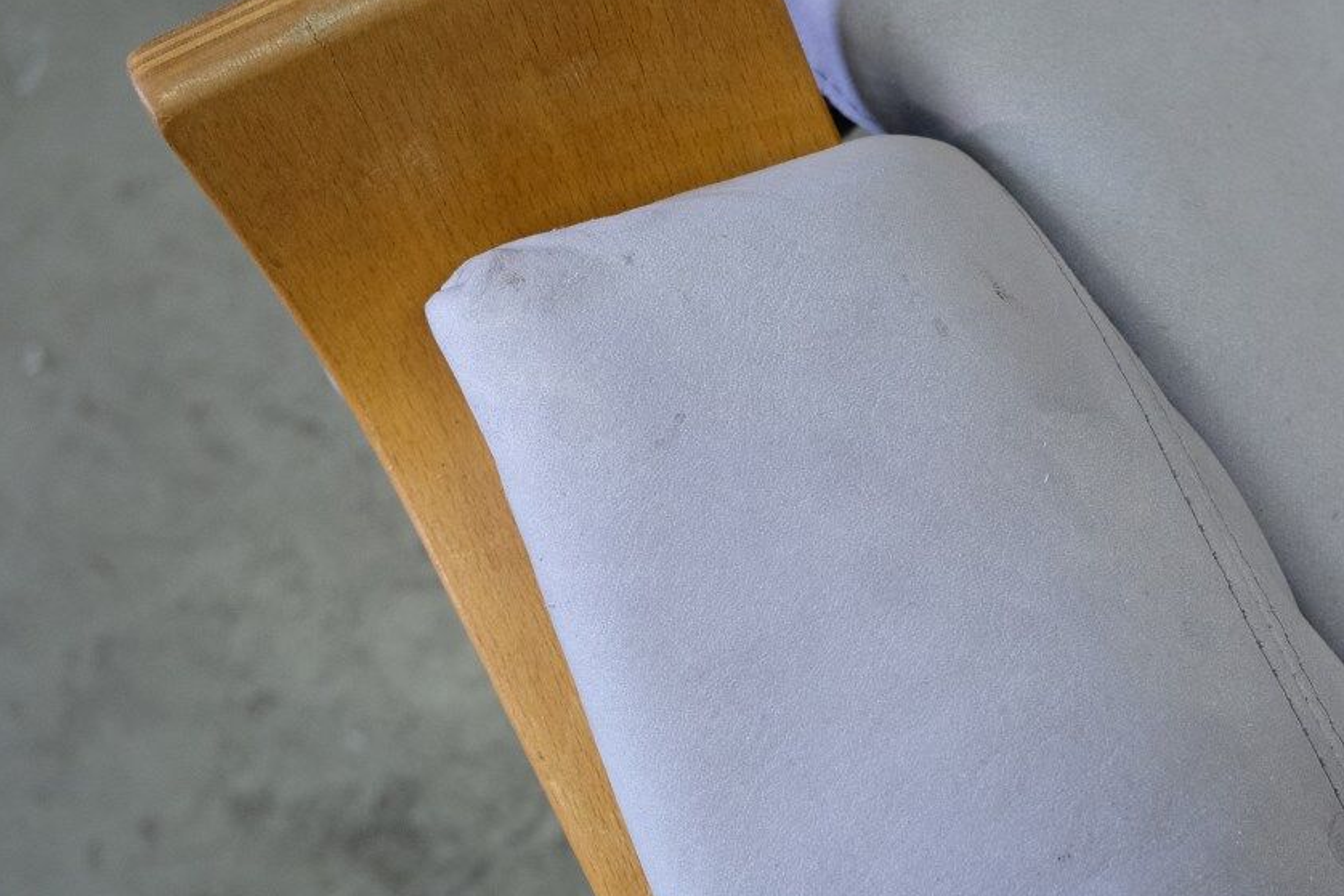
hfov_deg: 43.5
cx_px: 954
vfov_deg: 30.5
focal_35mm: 44
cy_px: 511
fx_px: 1643
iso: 1600
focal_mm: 19.2
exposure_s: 1/56
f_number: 4
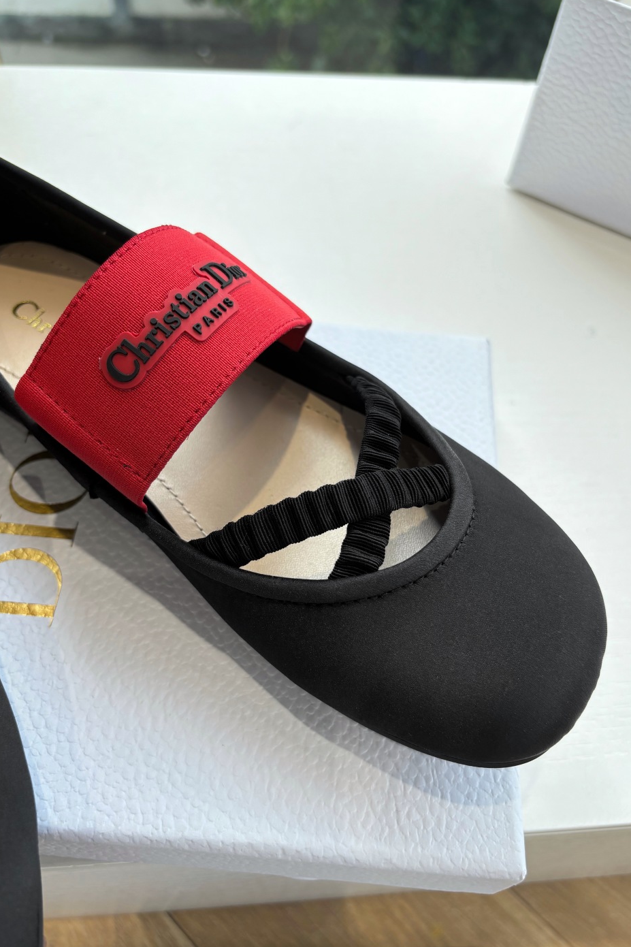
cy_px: 483
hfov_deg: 46.4
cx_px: 333
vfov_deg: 65.5
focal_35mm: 28
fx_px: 736
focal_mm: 5.96
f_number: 1.6
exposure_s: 1/604
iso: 50
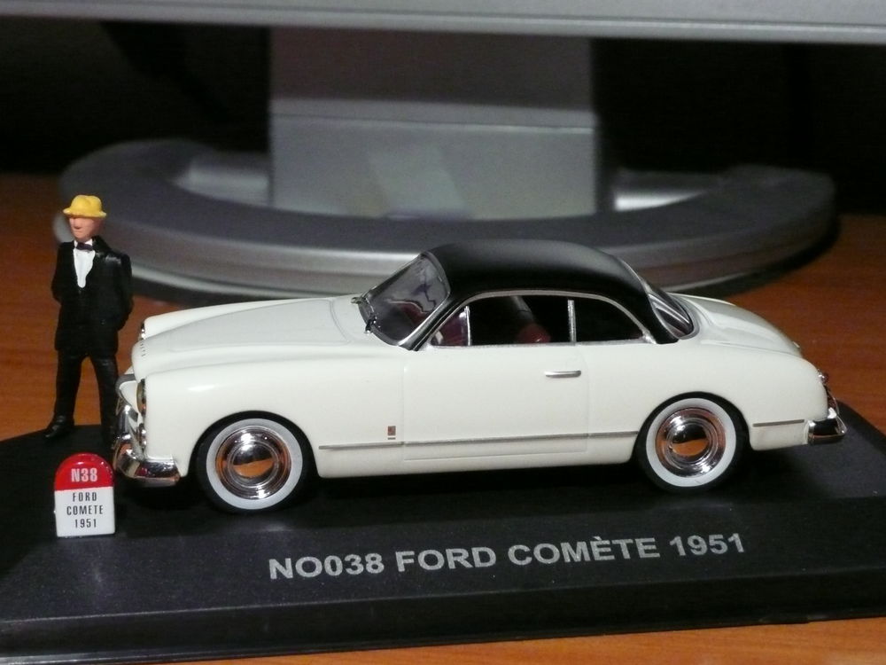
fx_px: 1843
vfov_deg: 20.4
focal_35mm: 72
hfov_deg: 27.0
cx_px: 443
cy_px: 332
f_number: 4.6
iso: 800
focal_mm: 11.8
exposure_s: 1/80
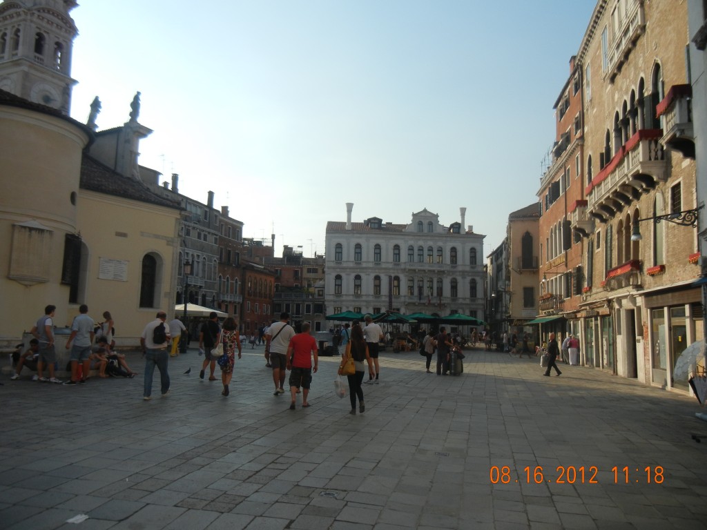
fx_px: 613
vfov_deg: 46.8
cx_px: 354
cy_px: 265
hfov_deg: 60.0
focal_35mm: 30
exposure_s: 1/421
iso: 160
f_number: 7
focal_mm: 5.4
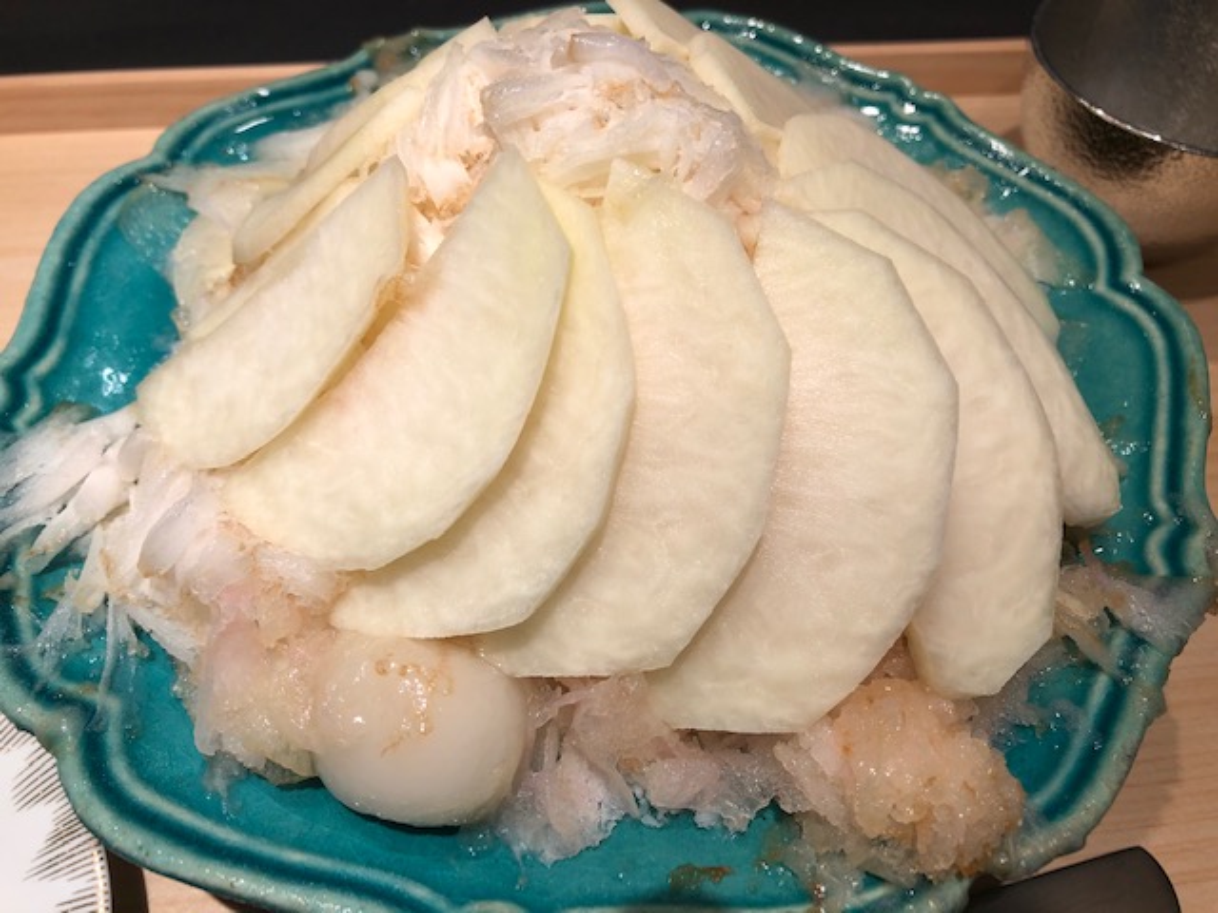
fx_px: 985
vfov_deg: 49.7
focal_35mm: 28
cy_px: 456
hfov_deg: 63.4
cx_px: 609
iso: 20
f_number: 1.8
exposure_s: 1/165
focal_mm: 3.99
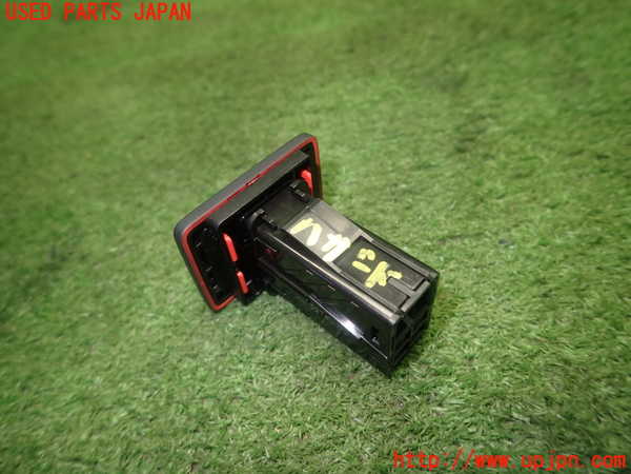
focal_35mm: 25
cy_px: 237
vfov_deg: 54.9
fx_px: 456
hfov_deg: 69.4
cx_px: 316
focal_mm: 4.5
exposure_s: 1/60
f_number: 2
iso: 200
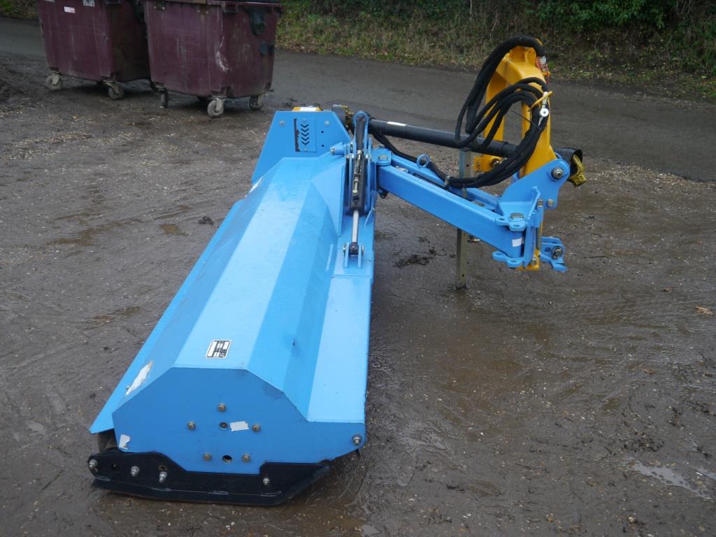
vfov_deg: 44.2
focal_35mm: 32
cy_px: 268
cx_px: 358
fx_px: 662
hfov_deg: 56.8
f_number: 3.9
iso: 160
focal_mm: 16
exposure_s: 1/60
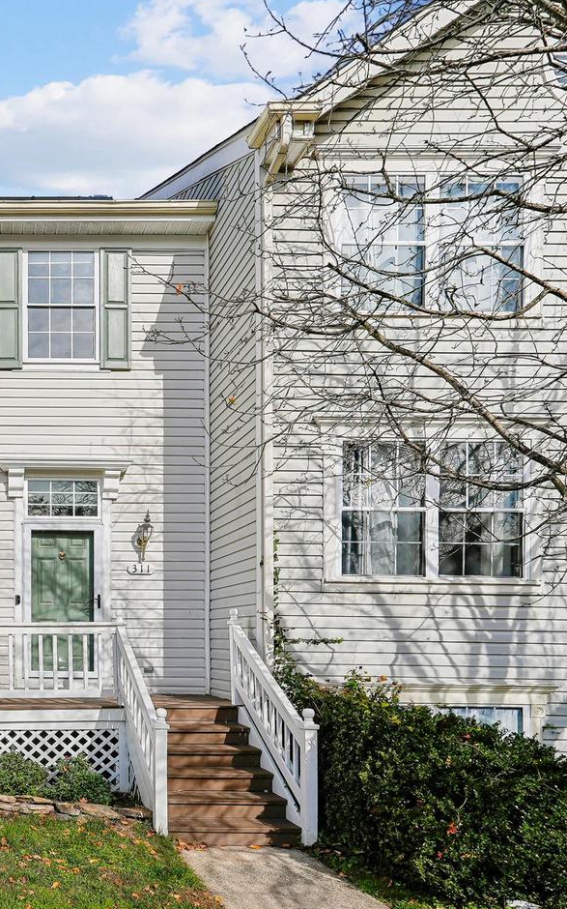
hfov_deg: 41.8
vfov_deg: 70.9
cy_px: 459
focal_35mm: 26
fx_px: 638
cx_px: 3
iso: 80
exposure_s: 1/400
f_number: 4.5
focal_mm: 16.5
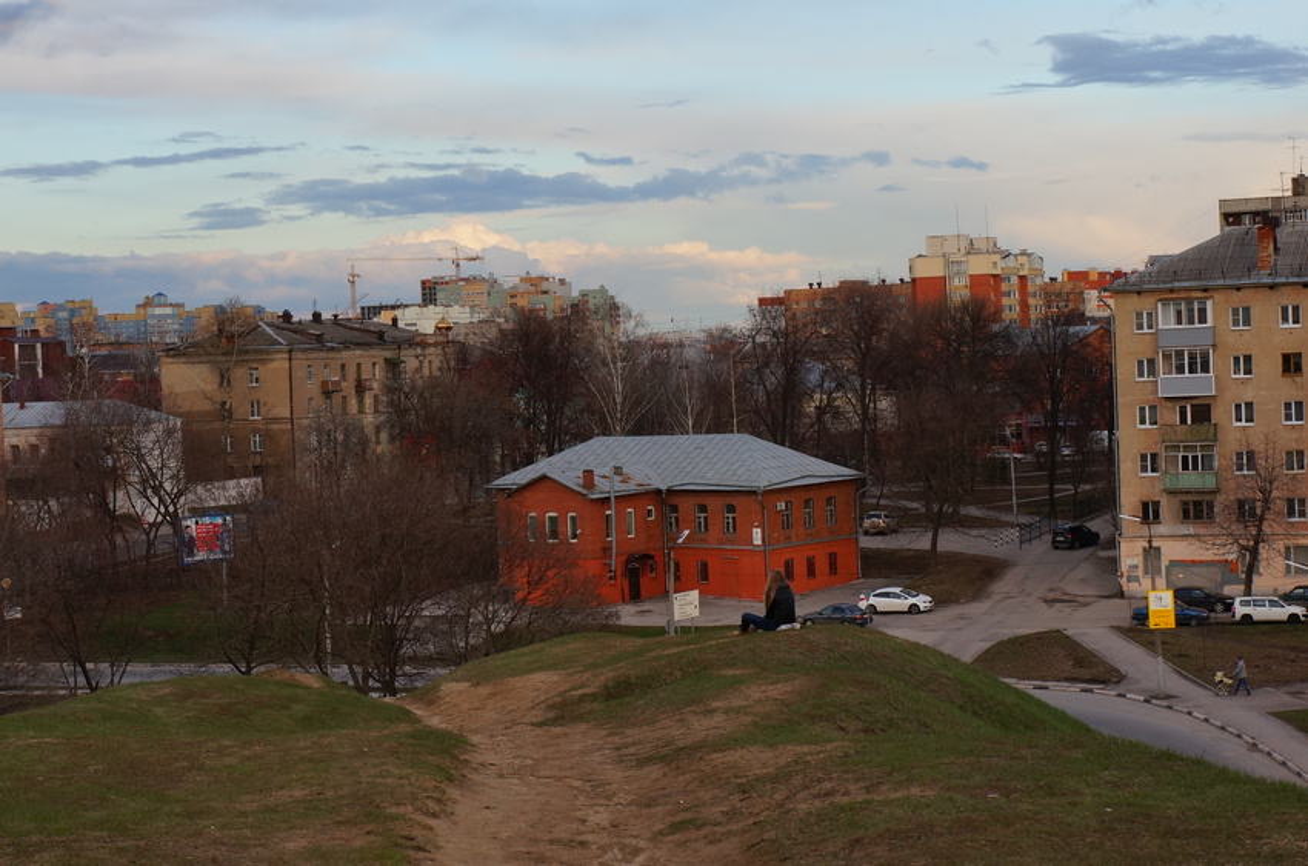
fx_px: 2883
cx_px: 654
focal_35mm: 80
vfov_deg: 17.1
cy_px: 433
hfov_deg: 25.6
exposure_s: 1/250
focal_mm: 53
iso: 400
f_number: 9
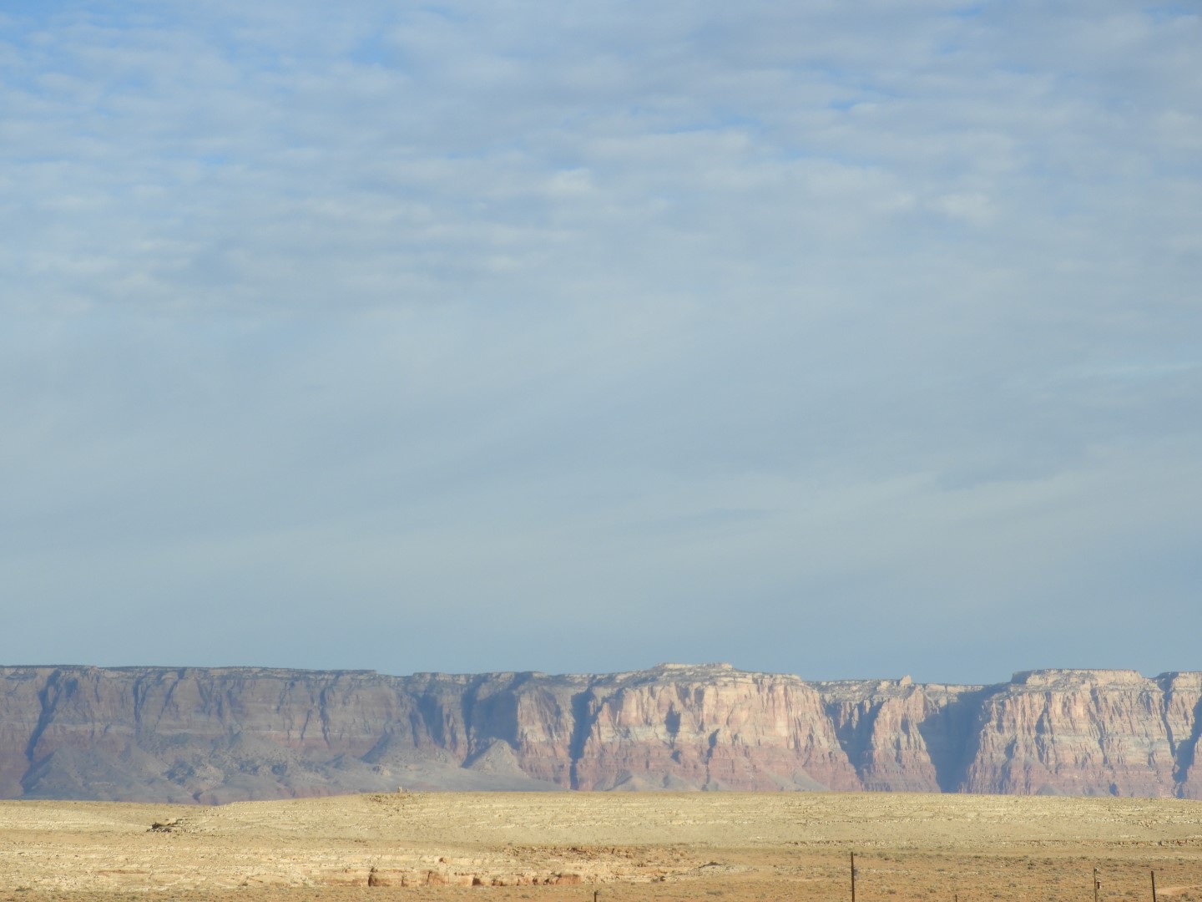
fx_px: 4688
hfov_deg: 14.6
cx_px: 601
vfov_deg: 11.0
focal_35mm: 135
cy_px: 451
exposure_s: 1/500
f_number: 5
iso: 100
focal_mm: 24.2
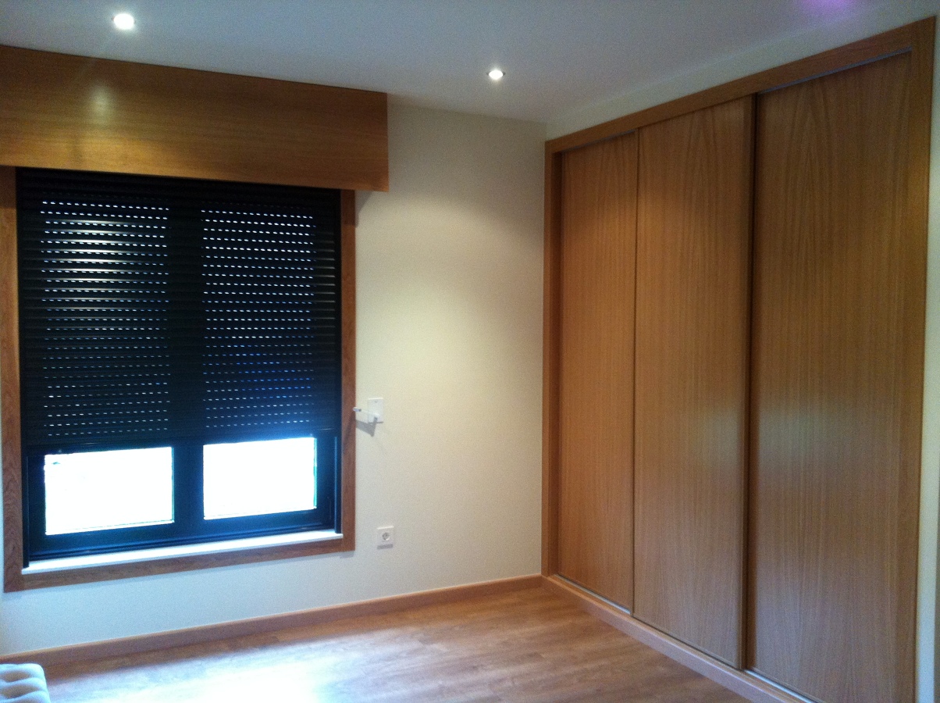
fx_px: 949
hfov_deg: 52.7
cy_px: 352
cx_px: 470
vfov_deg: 40.6
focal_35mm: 35
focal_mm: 3.85
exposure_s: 1/15
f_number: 2.8
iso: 200
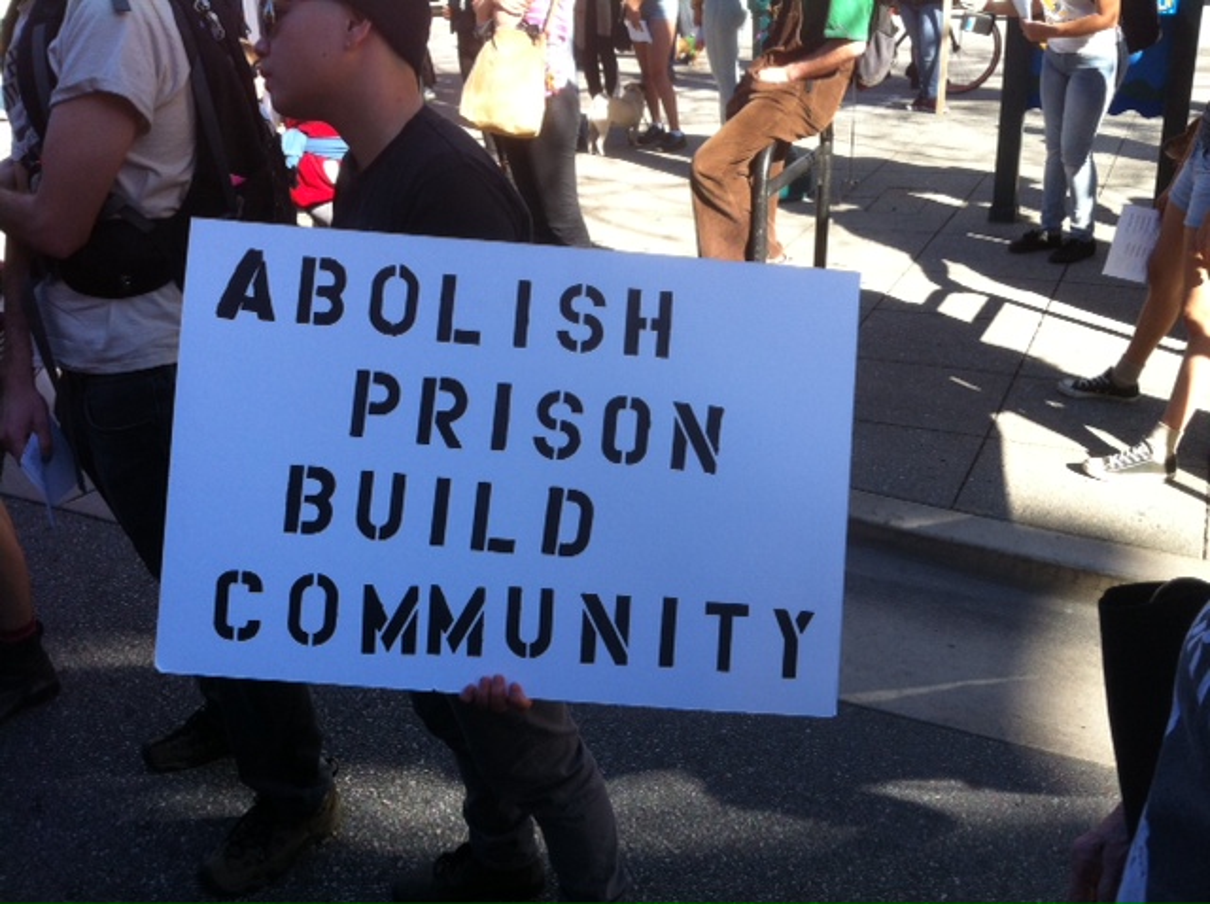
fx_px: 1222
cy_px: 452
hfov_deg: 52.7
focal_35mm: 35
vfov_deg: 40.6
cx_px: 605
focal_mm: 3.85
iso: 80
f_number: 2.8
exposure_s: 1/347
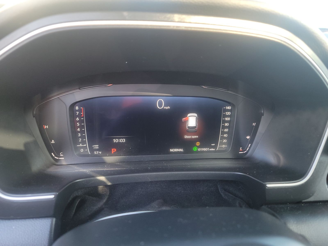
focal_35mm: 24
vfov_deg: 56.8
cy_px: 123
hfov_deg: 71.6
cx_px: 164
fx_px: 227
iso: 293
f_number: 1.8
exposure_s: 1/59
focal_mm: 6.7
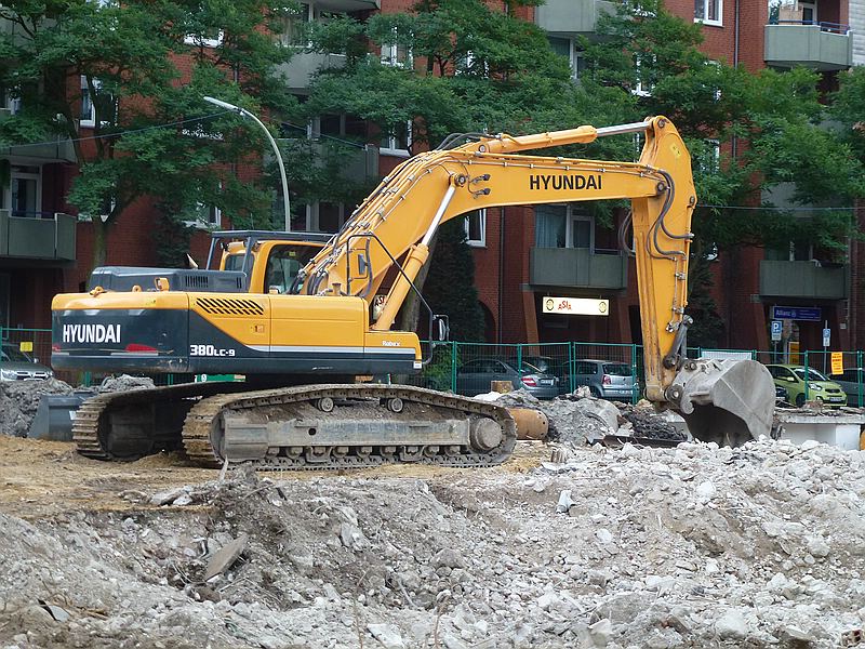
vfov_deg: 13.1
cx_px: 432
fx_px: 2824
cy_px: 324
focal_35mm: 113
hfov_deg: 17.4
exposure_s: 1/40
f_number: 5.1
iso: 200
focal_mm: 20.2
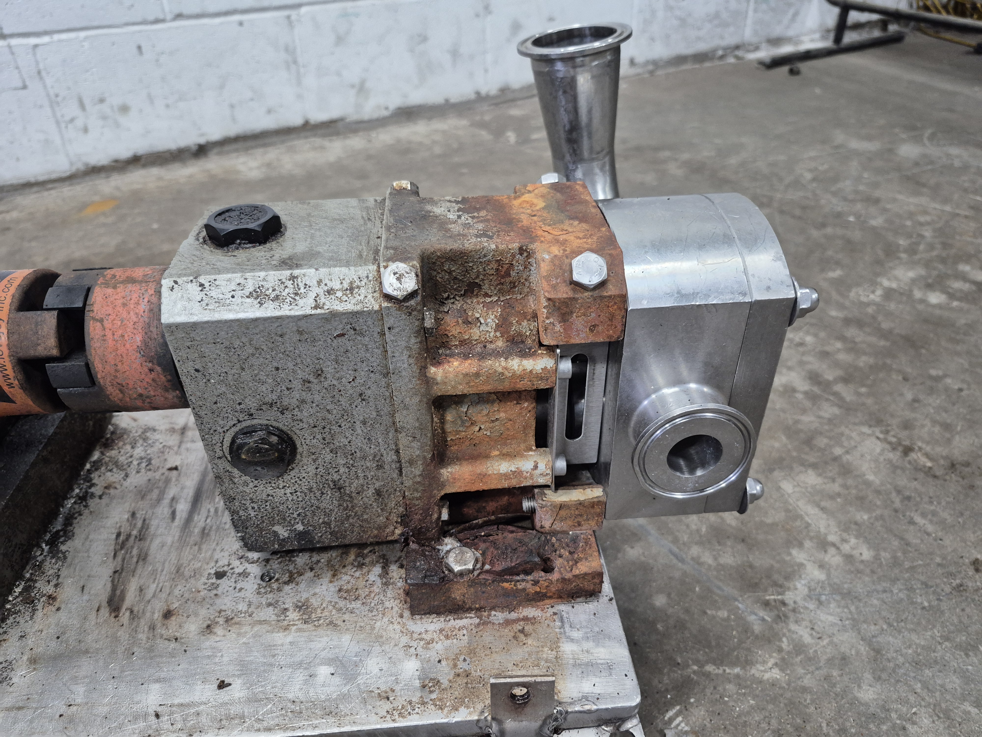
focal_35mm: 23
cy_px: 368
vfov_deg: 58.9
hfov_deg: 73.9
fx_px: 652
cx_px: 491
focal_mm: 5.4
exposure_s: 1/120
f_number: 1.8
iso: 640
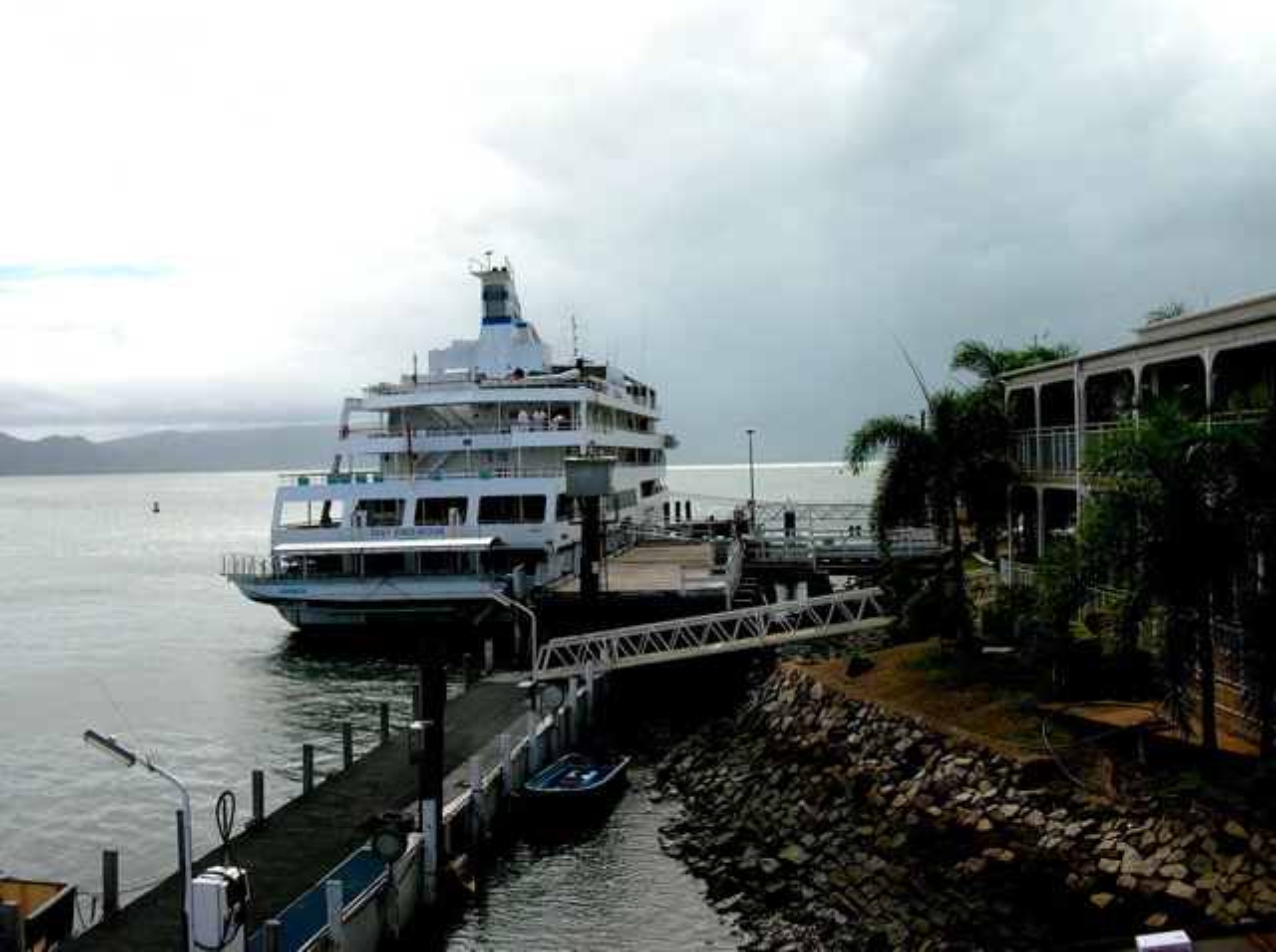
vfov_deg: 39.6
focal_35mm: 36
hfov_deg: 51.4
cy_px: 476
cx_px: 638
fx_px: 1325
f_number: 3.7
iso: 50
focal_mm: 6
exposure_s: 1/710
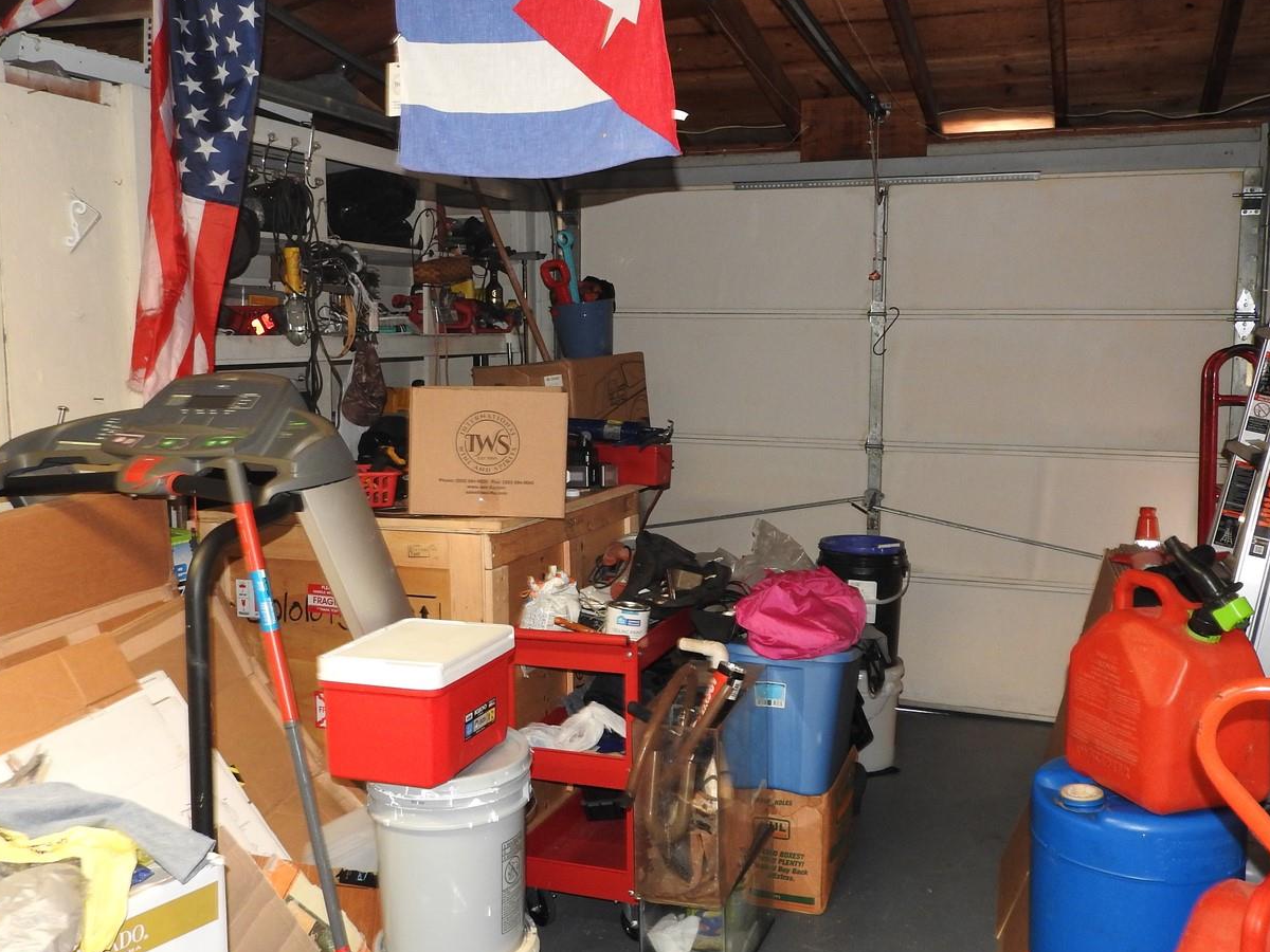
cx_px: 646
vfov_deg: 44.1
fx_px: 1174
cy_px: 451
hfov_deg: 56.8
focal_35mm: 32
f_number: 3.3
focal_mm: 4.3
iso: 200
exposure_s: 1/30
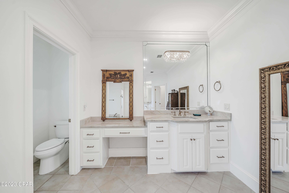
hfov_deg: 108.3
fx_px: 104
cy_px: 96
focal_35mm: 13
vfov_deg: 85.4
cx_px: 144
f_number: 5.6
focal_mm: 13
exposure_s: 1/13
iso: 100
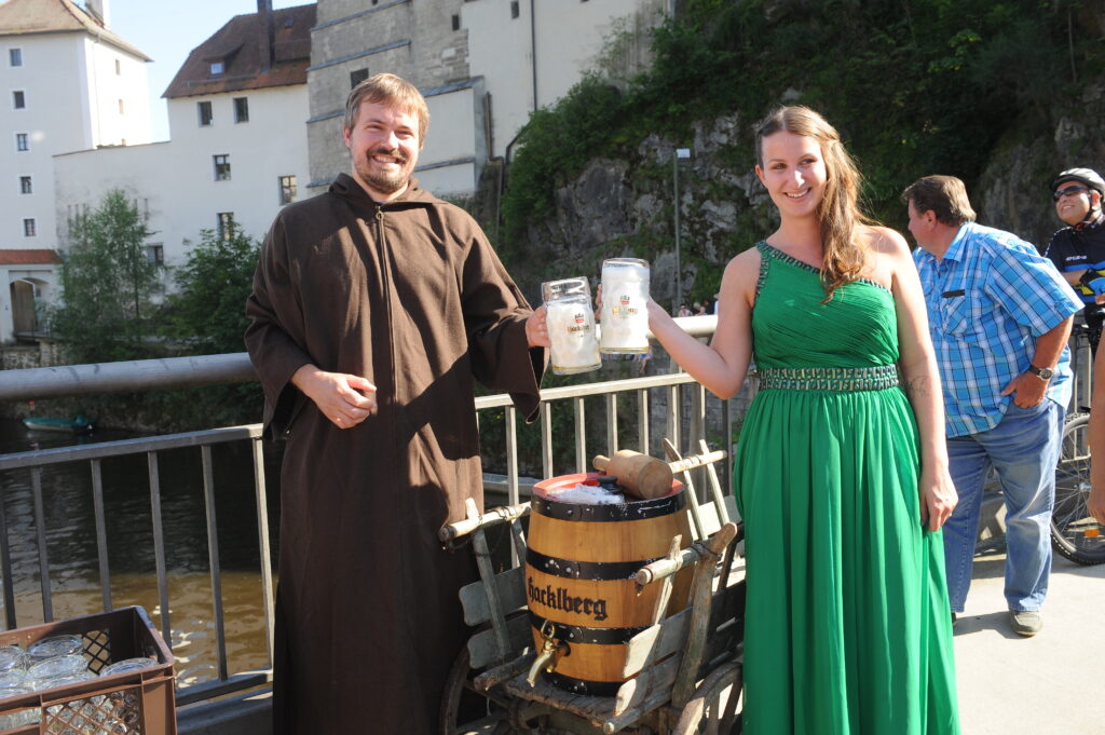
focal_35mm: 32
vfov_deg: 41.1
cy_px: 368
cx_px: 552
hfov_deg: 58.8
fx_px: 981
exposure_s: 1/160
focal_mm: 32
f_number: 8
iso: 400
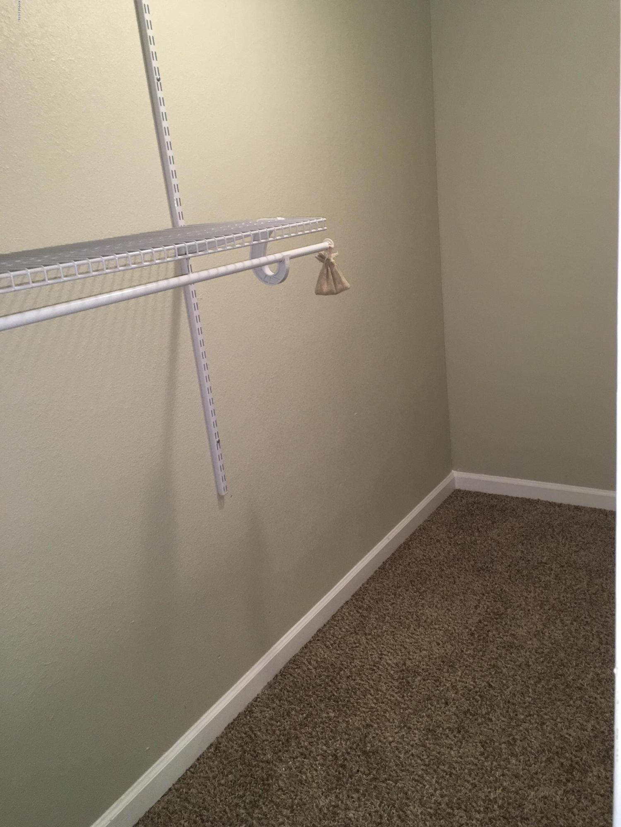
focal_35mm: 29
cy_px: 414
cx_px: 310
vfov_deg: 61.7
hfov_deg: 48.2
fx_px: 694
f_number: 2.2
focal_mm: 4.15
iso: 100
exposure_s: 1/30
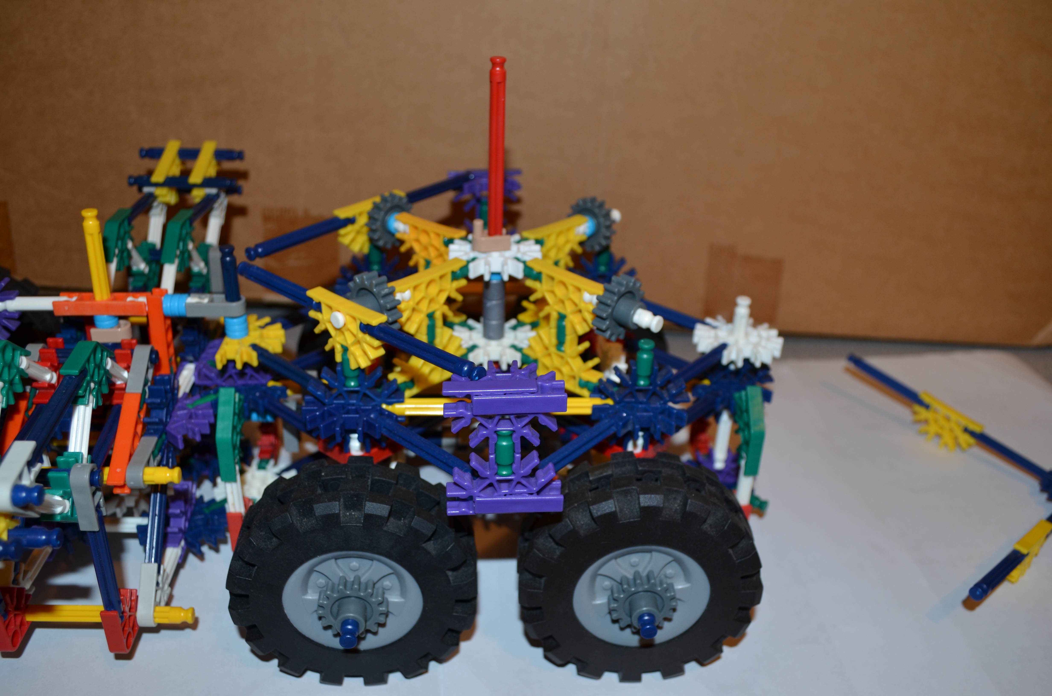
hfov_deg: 57.3
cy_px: 348
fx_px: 962
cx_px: 526
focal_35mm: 33
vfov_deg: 39.8
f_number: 5.6
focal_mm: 22
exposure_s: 1/30
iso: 200
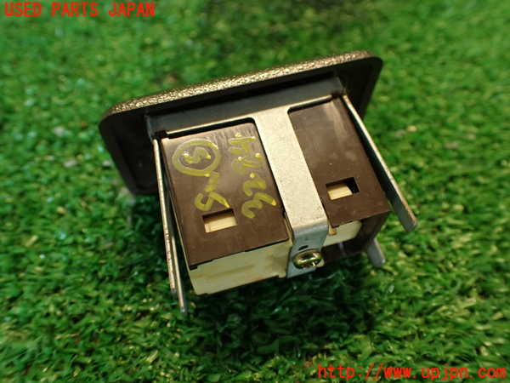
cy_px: 192
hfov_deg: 56.8
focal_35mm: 32
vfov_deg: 44.2
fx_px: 471
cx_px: 255
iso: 250
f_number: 2.4
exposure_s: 1/30
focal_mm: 5.79
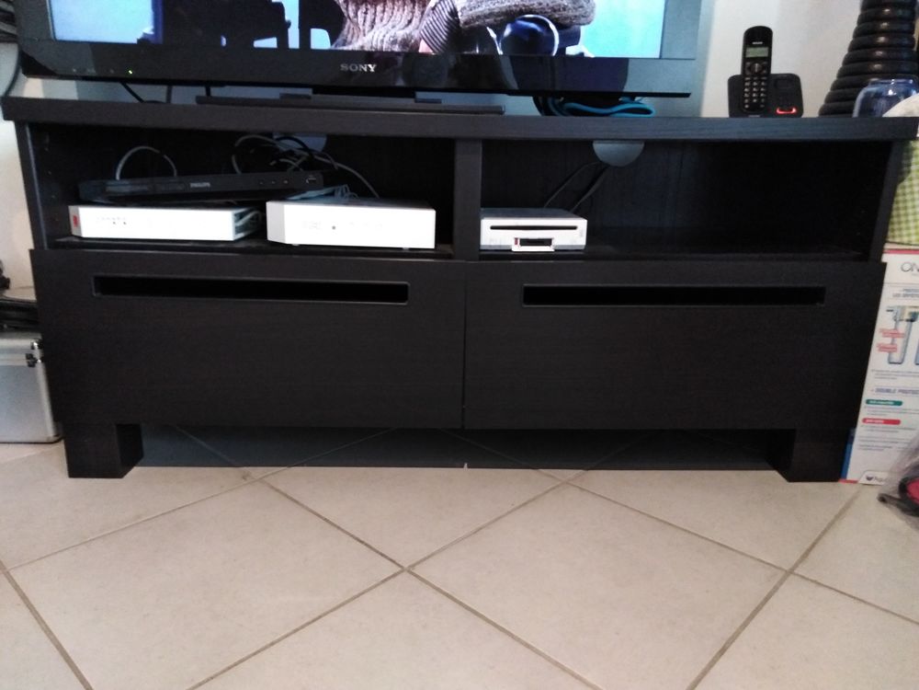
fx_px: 690
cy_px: 345
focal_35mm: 26
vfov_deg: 53.1
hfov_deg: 67.3
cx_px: 460
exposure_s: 1/15
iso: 784
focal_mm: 3.46
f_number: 2.2
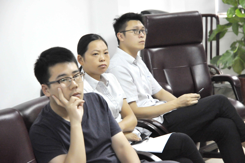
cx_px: 122
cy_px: 82
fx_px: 714
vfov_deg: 13.0
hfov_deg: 19.5
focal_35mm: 105
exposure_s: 1/80
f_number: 4.5
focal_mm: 70
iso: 3200
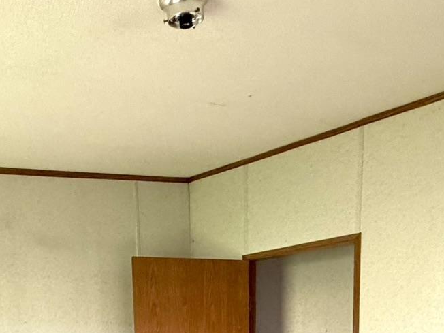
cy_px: 451
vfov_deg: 26.8
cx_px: 185
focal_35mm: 44
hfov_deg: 42.8
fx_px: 564
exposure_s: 1/85
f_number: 2.2
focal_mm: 2.22
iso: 320
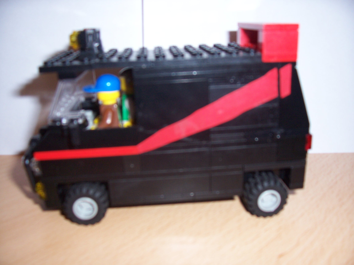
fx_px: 348
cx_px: 177
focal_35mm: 34
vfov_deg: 41.8
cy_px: 132
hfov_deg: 54.0
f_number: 2.7
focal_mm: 5.6
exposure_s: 1/60
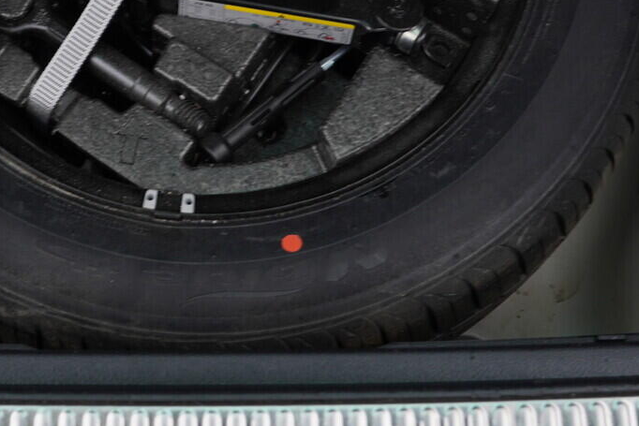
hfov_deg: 26.4
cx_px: 186
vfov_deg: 17.5
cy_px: -19
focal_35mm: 76
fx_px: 1349
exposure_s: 1/50
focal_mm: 24
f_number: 3.2
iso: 125
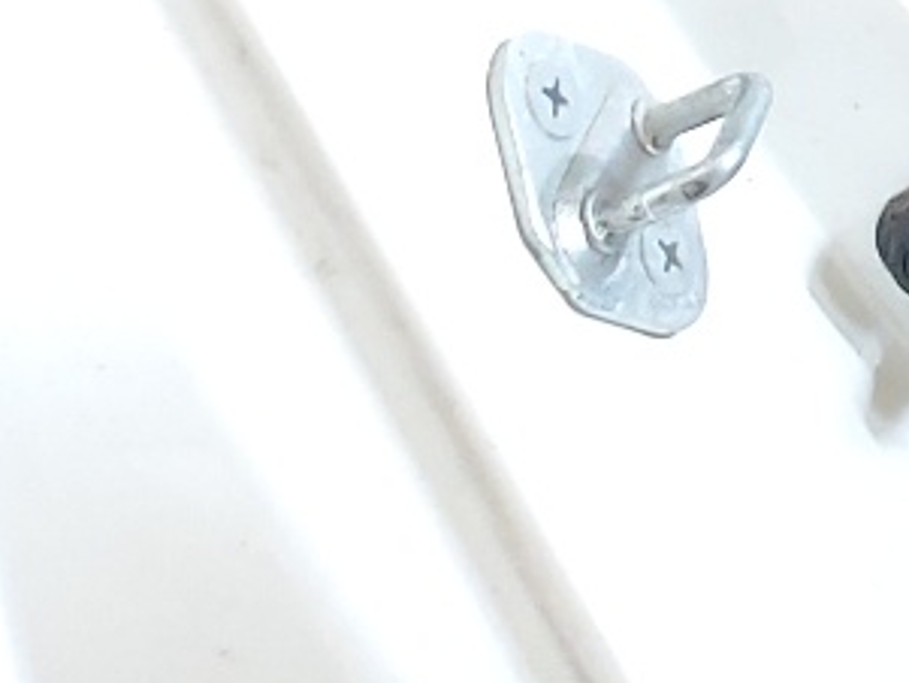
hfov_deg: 11.6
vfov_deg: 9.5
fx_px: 3625
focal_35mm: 138
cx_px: 2217
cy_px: -970
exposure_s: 1/60.2
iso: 262
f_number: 1.5
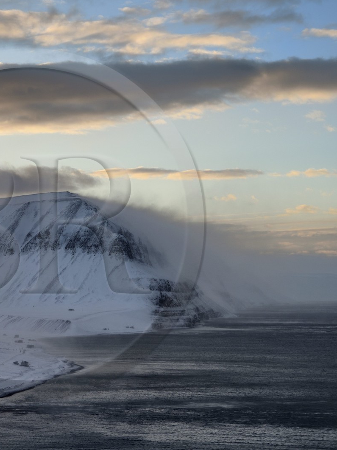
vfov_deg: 21.8
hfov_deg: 16.2
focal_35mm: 90
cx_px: 29
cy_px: 225
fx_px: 1168
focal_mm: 62
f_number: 5.6
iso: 200
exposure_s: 1/500
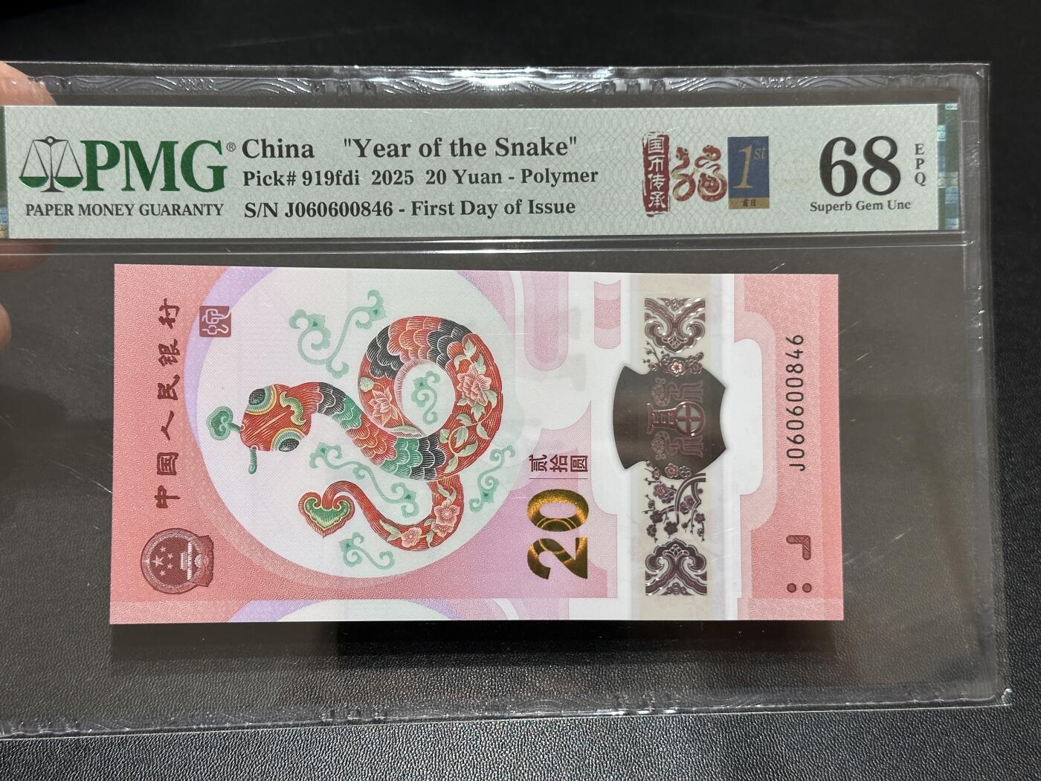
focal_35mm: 48
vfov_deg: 30.3
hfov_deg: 39.7
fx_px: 1443
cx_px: 520
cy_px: 390
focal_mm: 6.86
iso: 125
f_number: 1.78
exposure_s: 1/50
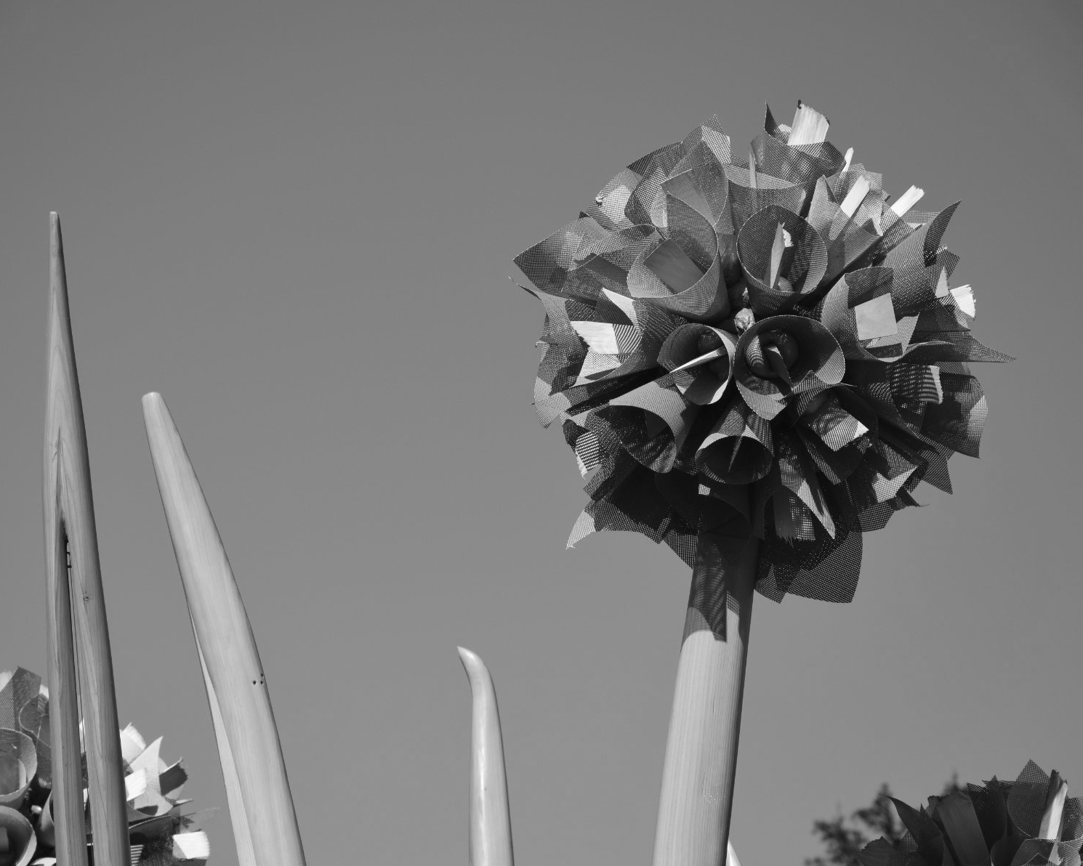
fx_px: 5724
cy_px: 434
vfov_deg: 8.7
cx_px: 505
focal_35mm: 179
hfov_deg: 10.8
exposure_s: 1/800
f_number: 7.1
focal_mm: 105
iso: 200
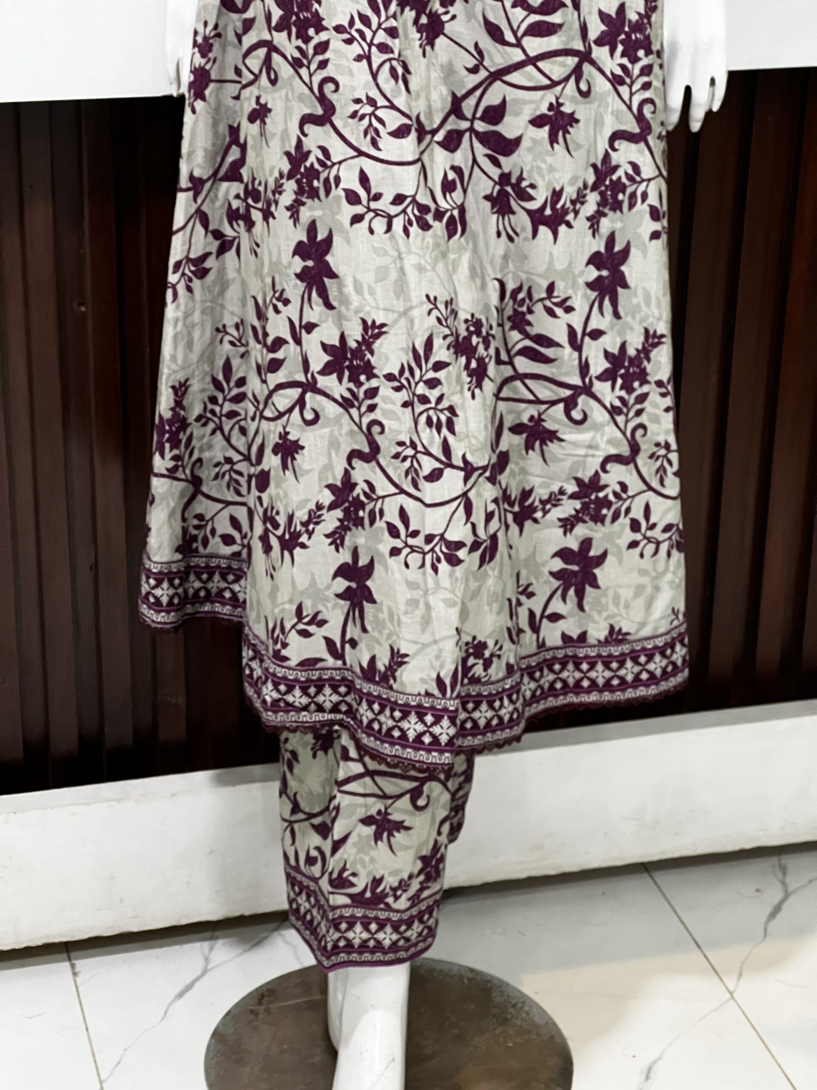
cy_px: 545
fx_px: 2423
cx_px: 408
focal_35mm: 77
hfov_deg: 19.1
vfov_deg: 25.3
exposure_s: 1/50
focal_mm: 9
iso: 320
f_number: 2.8
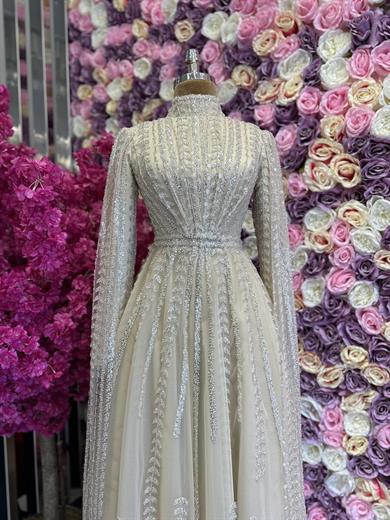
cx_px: 195
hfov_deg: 56.8
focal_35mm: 24
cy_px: 260
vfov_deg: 71.6
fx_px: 361
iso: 80
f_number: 1.78
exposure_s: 1/351
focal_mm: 6.86
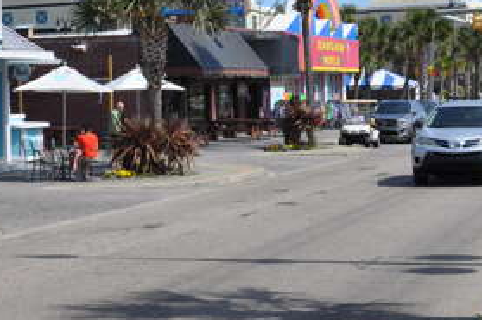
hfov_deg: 20.2
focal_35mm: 99
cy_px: 116
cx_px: 29
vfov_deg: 13.8
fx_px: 1323
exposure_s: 1/400
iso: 200
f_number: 10
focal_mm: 24
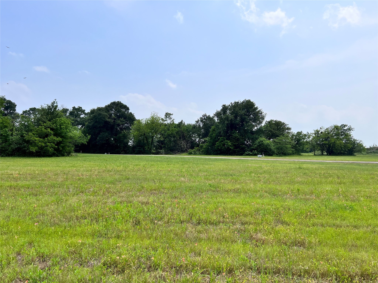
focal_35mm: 26
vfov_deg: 53.1
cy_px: 142
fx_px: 284
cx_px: 189
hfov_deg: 67.3
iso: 50
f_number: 1.5
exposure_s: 1/6993
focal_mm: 5.7
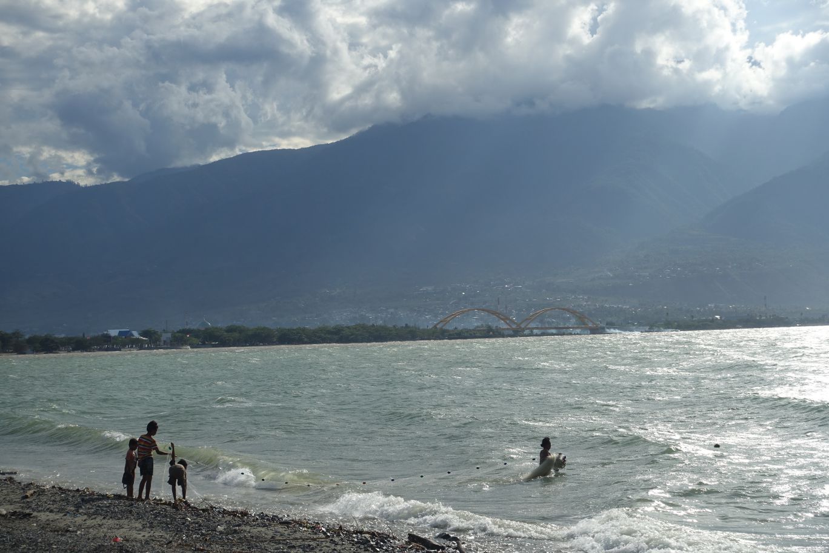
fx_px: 1566
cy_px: 276
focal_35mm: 68
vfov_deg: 20.0
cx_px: 414
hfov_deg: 29.7
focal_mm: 25
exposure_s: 1/125
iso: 125
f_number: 5.6
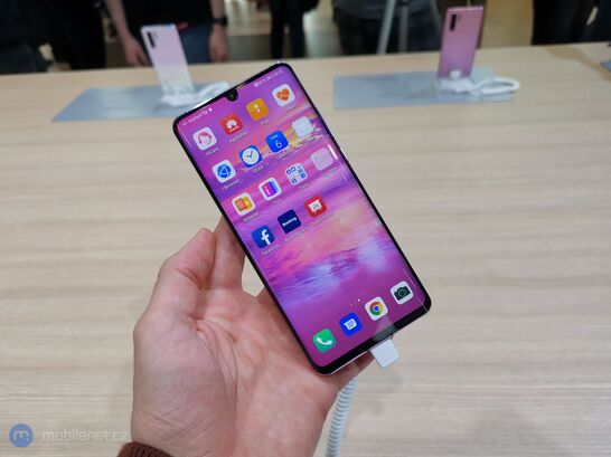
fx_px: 476
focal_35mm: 27
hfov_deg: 65.3
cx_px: 306
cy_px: 228
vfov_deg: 51.3
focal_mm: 5.58
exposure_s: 1/138
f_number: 1.8
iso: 50
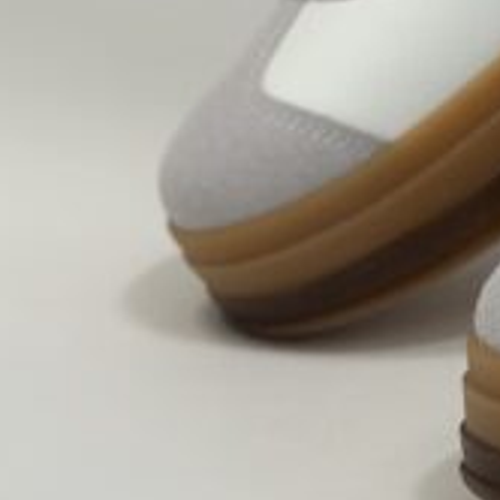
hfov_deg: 8.3
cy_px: -208
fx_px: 3350
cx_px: 792
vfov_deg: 8.4
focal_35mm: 205
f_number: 1.78
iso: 125
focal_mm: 6.86
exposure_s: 1/100
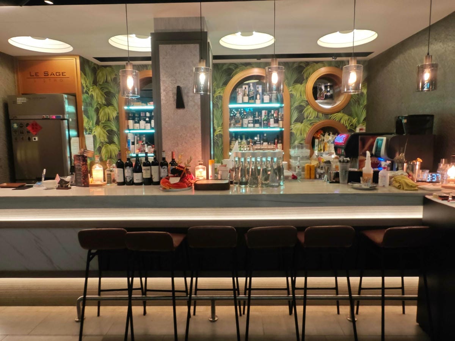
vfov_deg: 61.1
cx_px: 228
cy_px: 170
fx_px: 289
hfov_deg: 76.4
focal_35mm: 22
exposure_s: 1/30
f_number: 1.8
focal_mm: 2.03
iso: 100
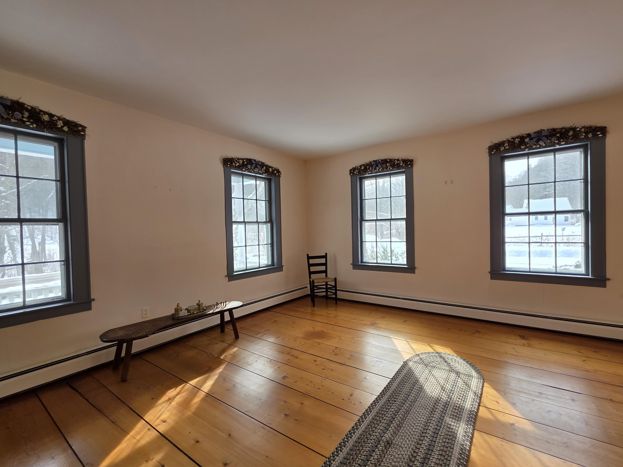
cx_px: 329
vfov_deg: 85.7
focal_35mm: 14
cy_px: 234
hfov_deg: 102.0
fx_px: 252
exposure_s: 1/120
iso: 32
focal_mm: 2.2
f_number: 1.9
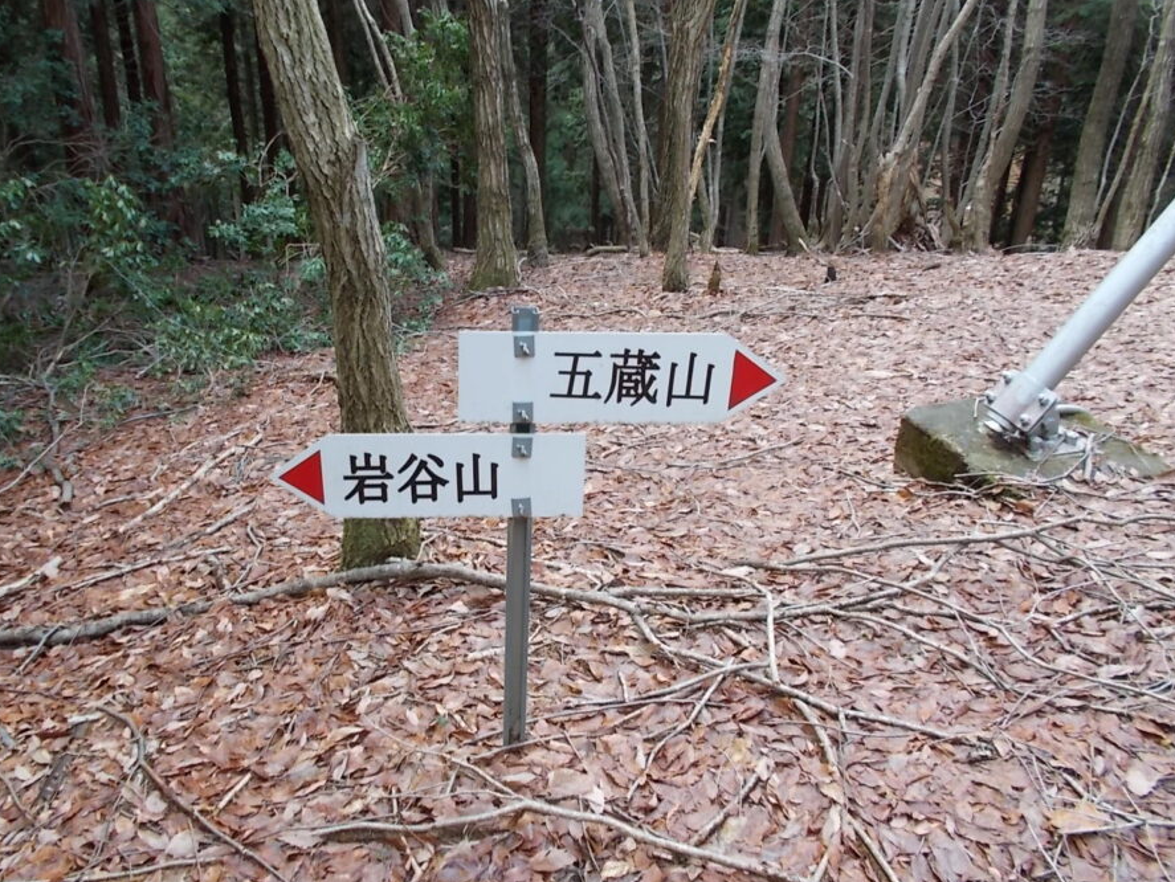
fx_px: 1019
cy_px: 421
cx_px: 502
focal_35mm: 30
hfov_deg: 59.7
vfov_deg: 46.8
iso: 80
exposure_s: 1/30
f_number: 3.2
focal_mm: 4.6
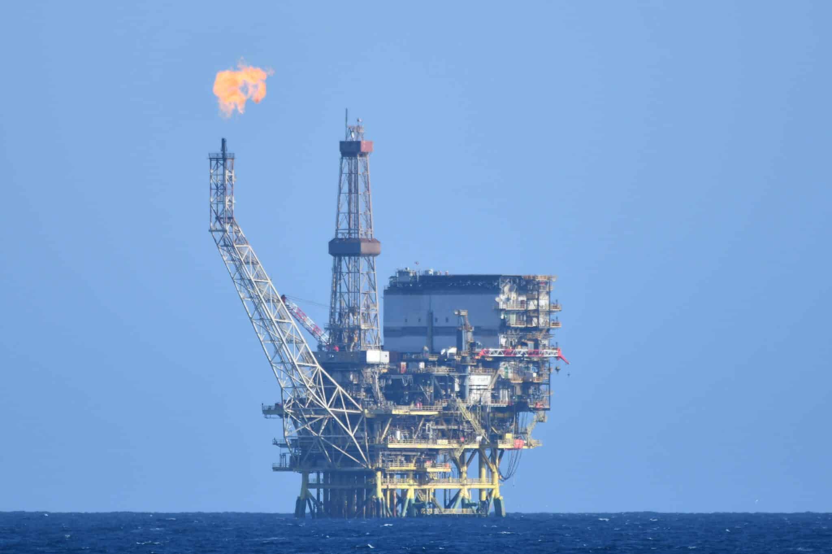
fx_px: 11546
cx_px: 416
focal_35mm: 500
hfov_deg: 4.1
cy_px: 277
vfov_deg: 2.7
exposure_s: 1/1600
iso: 200
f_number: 5.6
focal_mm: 500
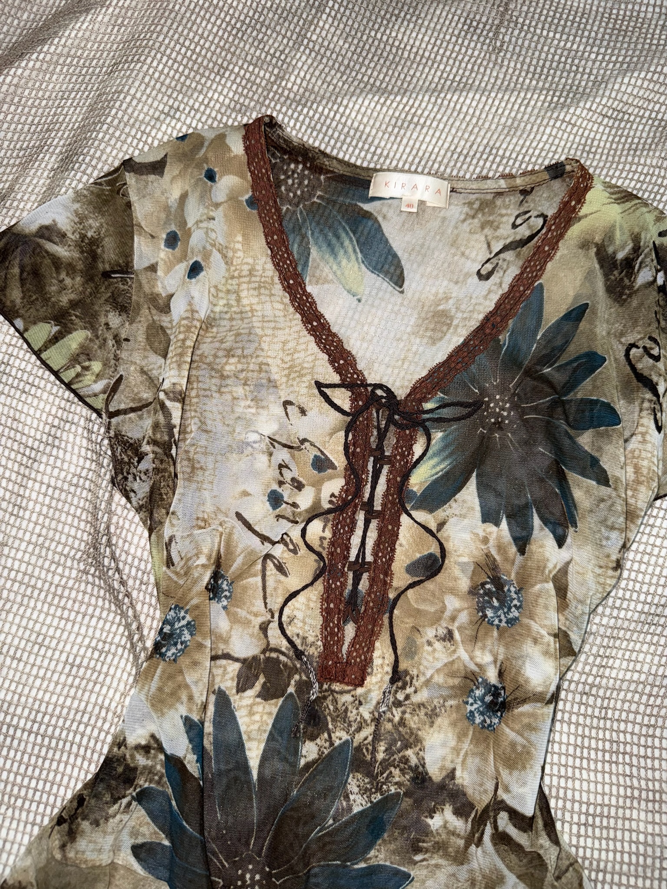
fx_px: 617
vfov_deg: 71.6
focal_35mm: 24
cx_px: 334
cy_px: 444
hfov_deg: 56.8
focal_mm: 6.76
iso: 64
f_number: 1.78
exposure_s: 1/61
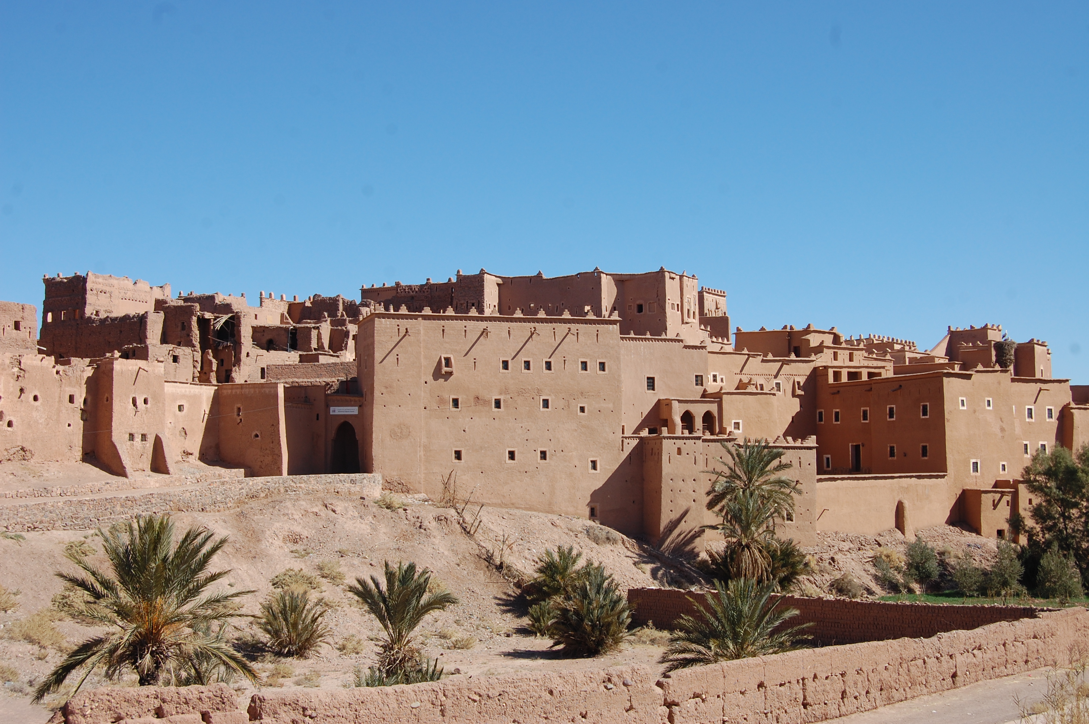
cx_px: 544
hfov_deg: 41.1
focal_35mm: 48
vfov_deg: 28.0
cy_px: 362
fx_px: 1451
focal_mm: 32
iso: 200
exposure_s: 1/320
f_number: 9
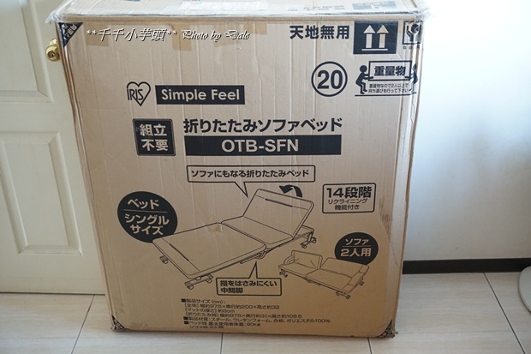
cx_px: 266
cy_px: 177
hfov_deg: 46.4
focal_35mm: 42
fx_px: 619
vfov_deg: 31.9
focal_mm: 28
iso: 3200
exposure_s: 1/20
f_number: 6.3
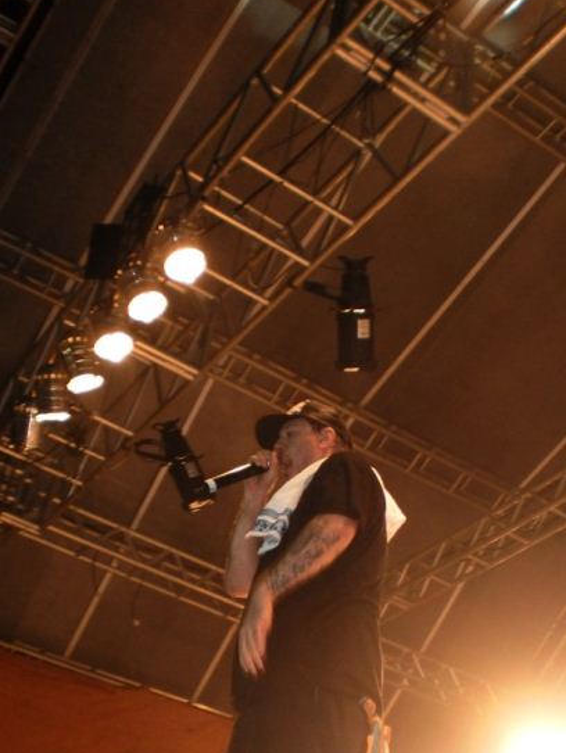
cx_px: 372
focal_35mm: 53
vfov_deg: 35.8
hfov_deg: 27.4
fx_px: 1154
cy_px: 494
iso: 160
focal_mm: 6.3
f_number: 3.1
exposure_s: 1/30
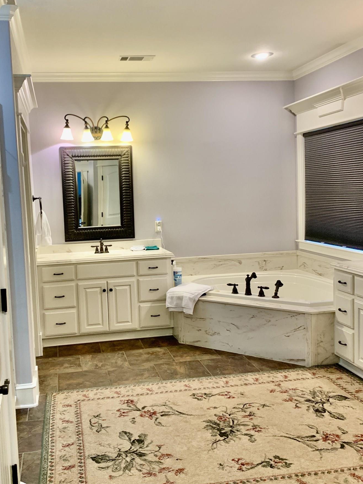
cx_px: 133
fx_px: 476
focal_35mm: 34
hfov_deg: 41.4
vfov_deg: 54.0
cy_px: 239
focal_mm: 4.25
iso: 100
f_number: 1.8
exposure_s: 1/60
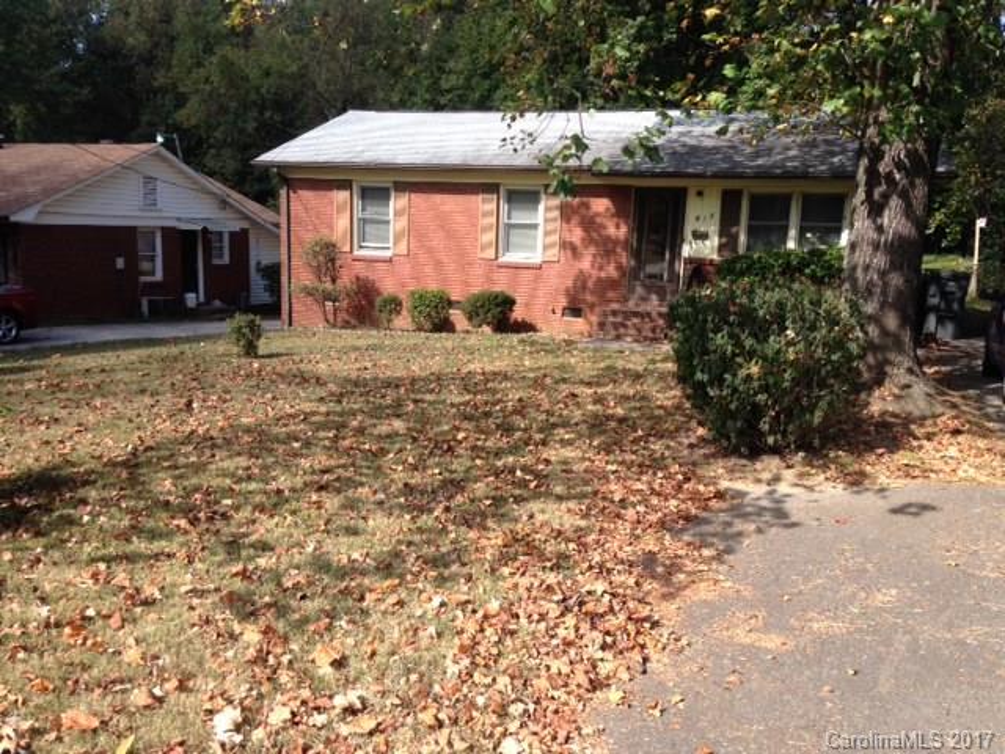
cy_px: 377
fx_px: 958
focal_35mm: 33
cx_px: 502
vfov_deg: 42.9
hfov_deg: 55.4
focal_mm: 4.12
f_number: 2.4
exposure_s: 1/455
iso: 50
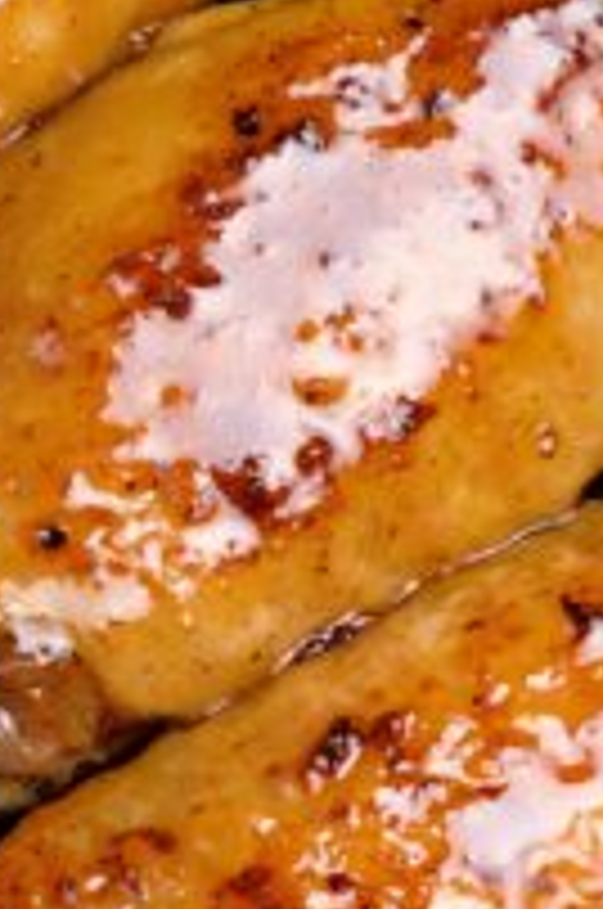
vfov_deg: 3.6
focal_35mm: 574
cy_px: 900
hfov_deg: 2.4
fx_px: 14470
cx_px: -572
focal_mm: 80
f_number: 11
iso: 200
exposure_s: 1/8
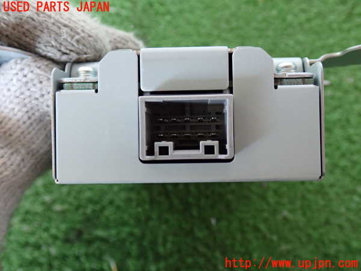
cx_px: 180
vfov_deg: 37.7
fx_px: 396
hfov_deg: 49.0
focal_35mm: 38
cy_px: 136
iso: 800
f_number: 2.7
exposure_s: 1/30
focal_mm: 6.83
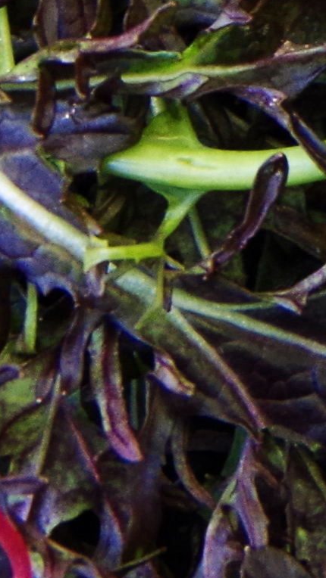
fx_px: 3210
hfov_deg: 5.0
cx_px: 1418
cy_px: -574
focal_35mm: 209
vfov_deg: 9.6
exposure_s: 1/50
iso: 800
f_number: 9
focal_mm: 21
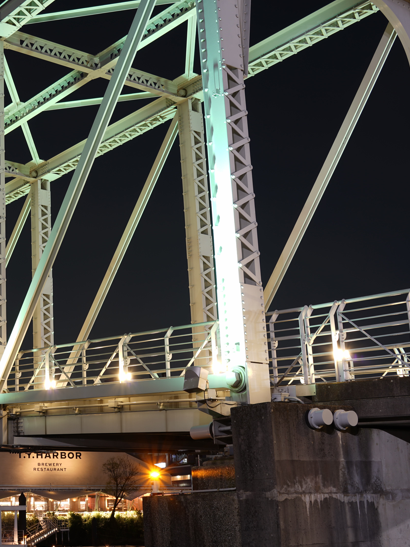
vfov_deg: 32.2
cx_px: 13
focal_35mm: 60
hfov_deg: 23.5
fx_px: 947
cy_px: 266
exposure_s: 25
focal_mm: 35
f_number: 8
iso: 50
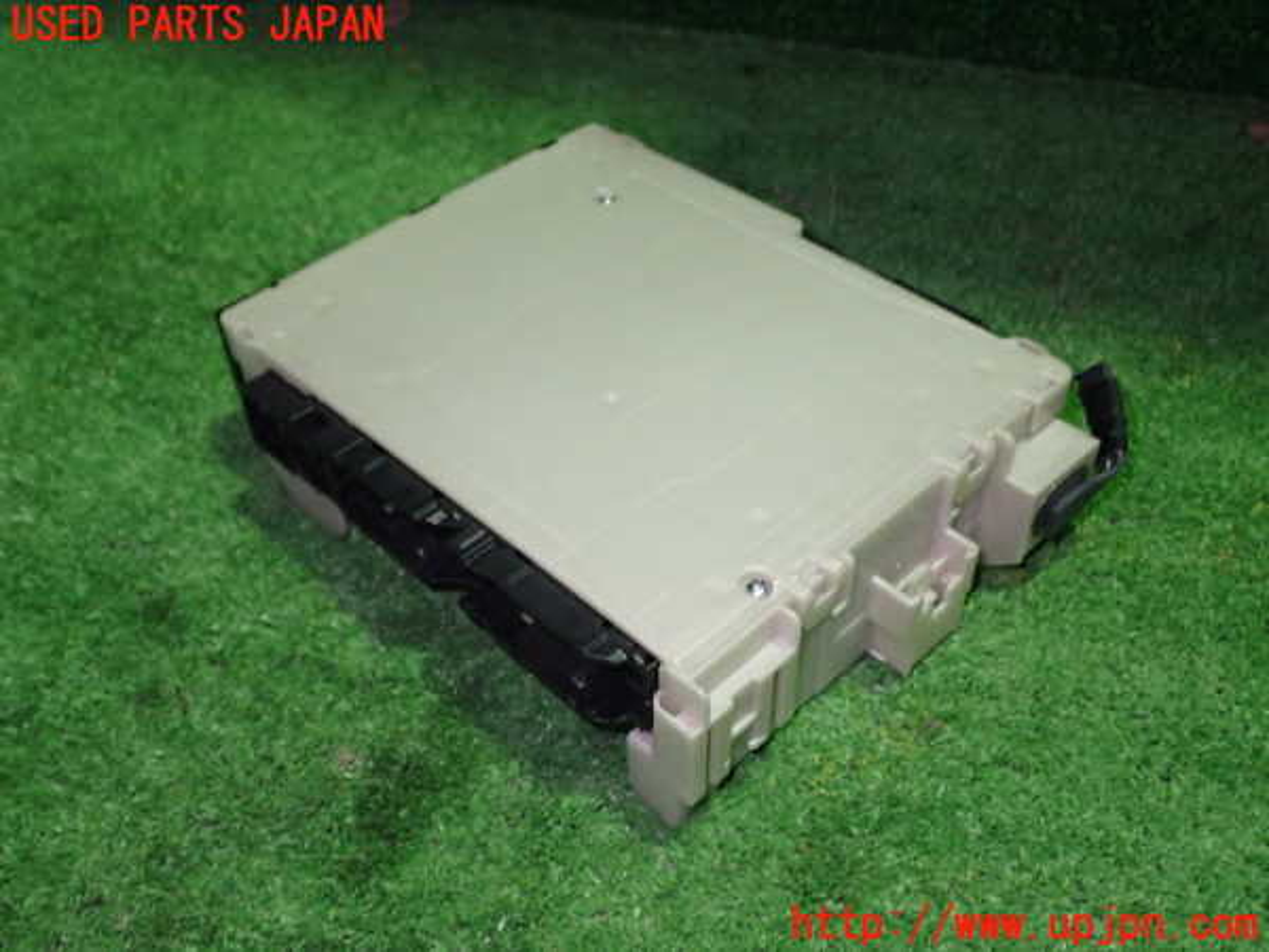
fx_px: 1393
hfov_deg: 49.0
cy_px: 476
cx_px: 634
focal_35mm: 38
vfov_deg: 37.7
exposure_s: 1/40
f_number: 2.7
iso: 500
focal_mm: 6.83
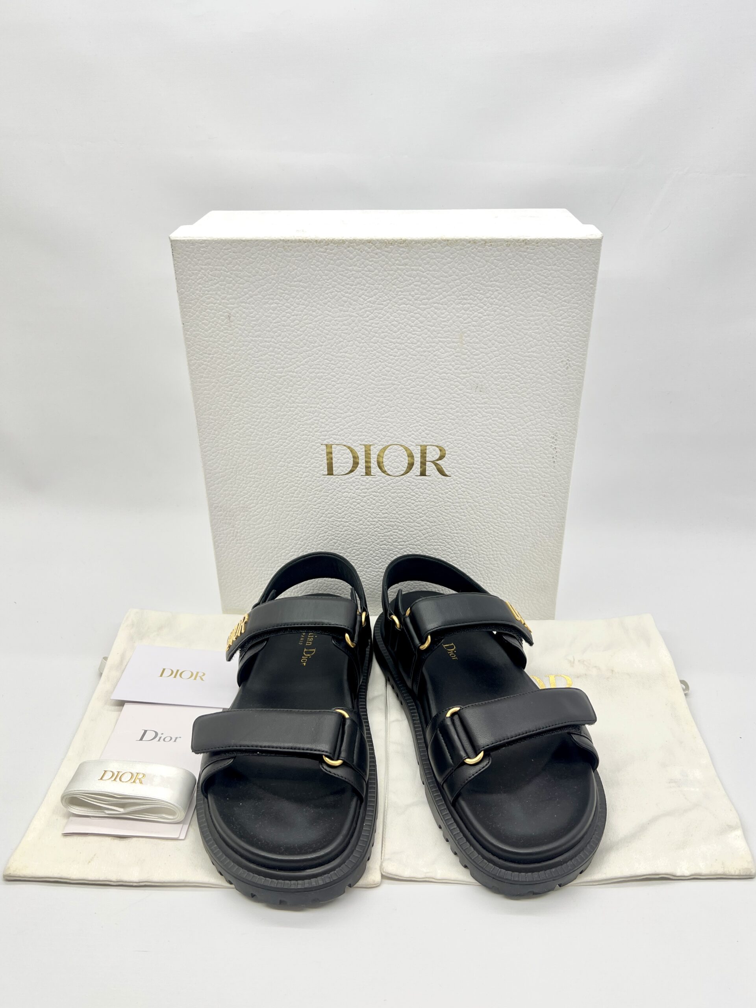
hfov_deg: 53.1
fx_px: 757
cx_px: 378
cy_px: 504
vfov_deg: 67.3
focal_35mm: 26
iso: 32
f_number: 1.5
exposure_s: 1/140
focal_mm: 5.7
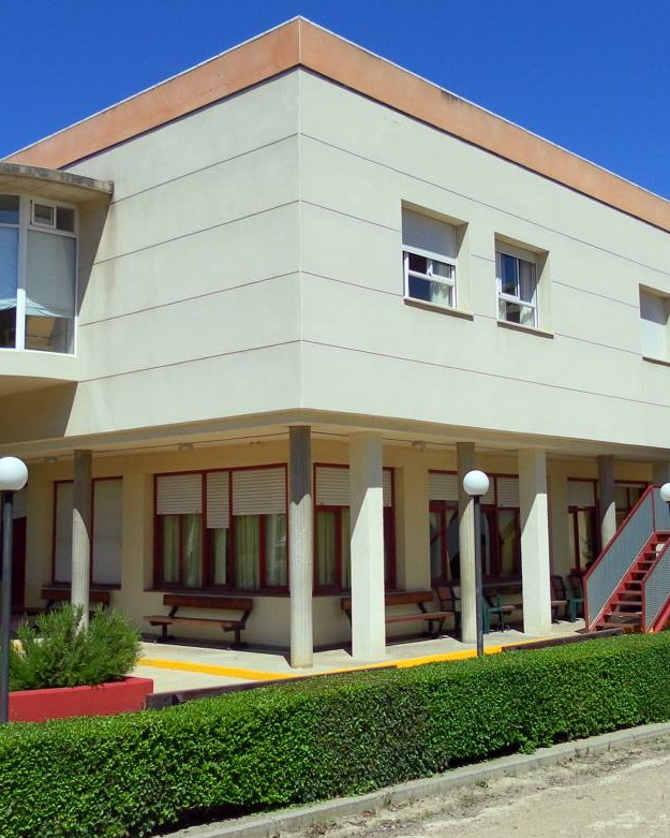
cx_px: 347
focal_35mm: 42
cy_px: 409
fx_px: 1041
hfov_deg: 35.7
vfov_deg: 43.8
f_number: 8
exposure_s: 1/250
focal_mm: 4.9
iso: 80
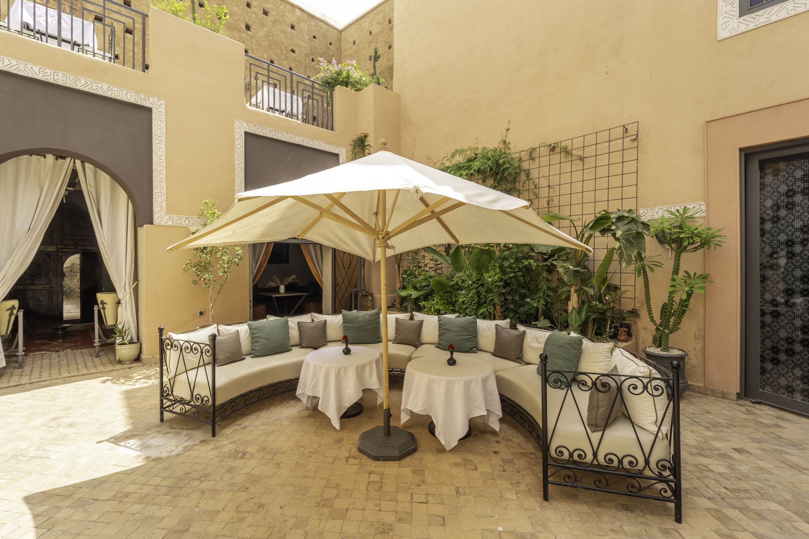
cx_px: 384
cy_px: 263
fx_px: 337
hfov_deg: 100.3
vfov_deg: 77.3
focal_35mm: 15
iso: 50
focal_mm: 14
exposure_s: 1/640
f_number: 8
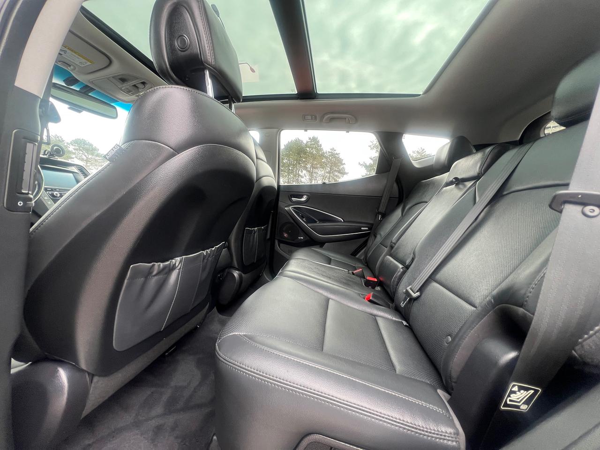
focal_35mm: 13
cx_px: 300
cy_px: 225
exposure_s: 1/99
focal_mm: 1.57
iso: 64
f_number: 1.8
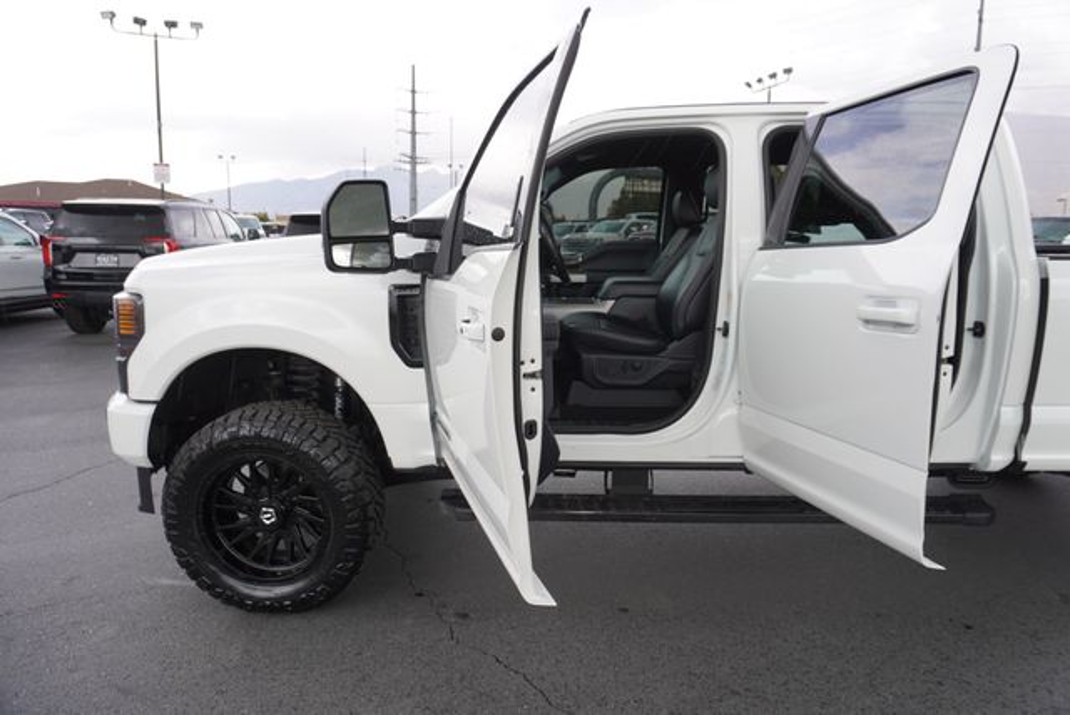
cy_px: 358
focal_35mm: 24
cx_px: 535
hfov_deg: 73.7
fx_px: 714
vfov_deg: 53.2
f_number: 4.5
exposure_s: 1/80
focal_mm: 16
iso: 100
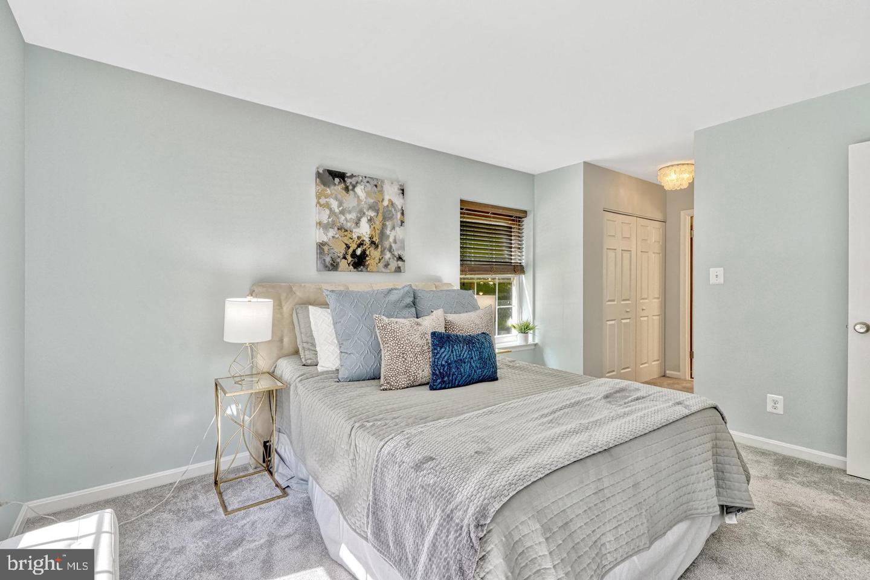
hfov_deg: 96.7
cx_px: 435
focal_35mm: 16
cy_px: 290
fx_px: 387
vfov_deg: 73.7
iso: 1250
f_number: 8
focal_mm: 16
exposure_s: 1/125
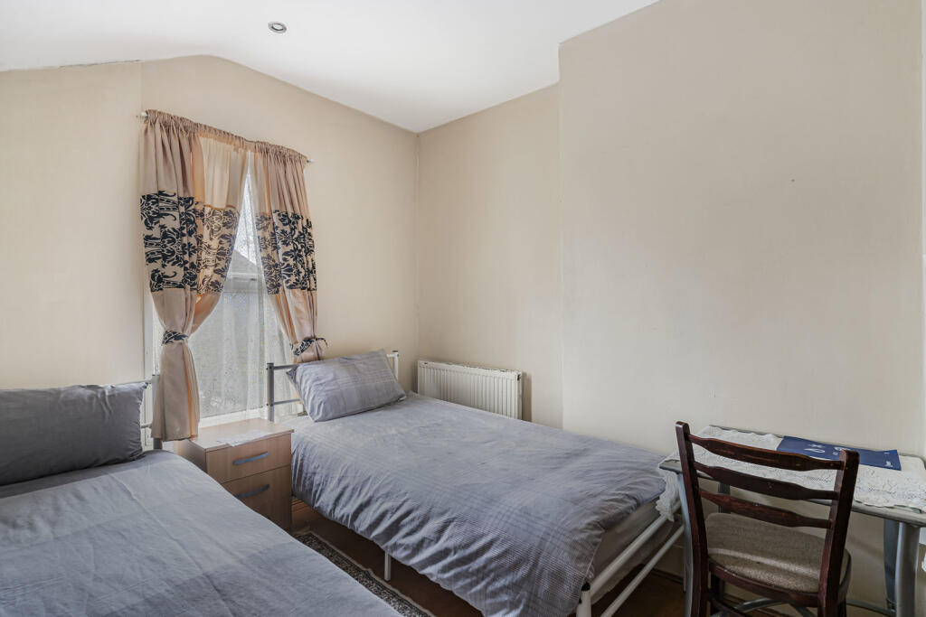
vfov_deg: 70.5
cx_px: 463
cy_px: 308
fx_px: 437
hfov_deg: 93.3
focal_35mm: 17
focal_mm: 17
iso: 320
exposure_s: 1.3
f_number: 9
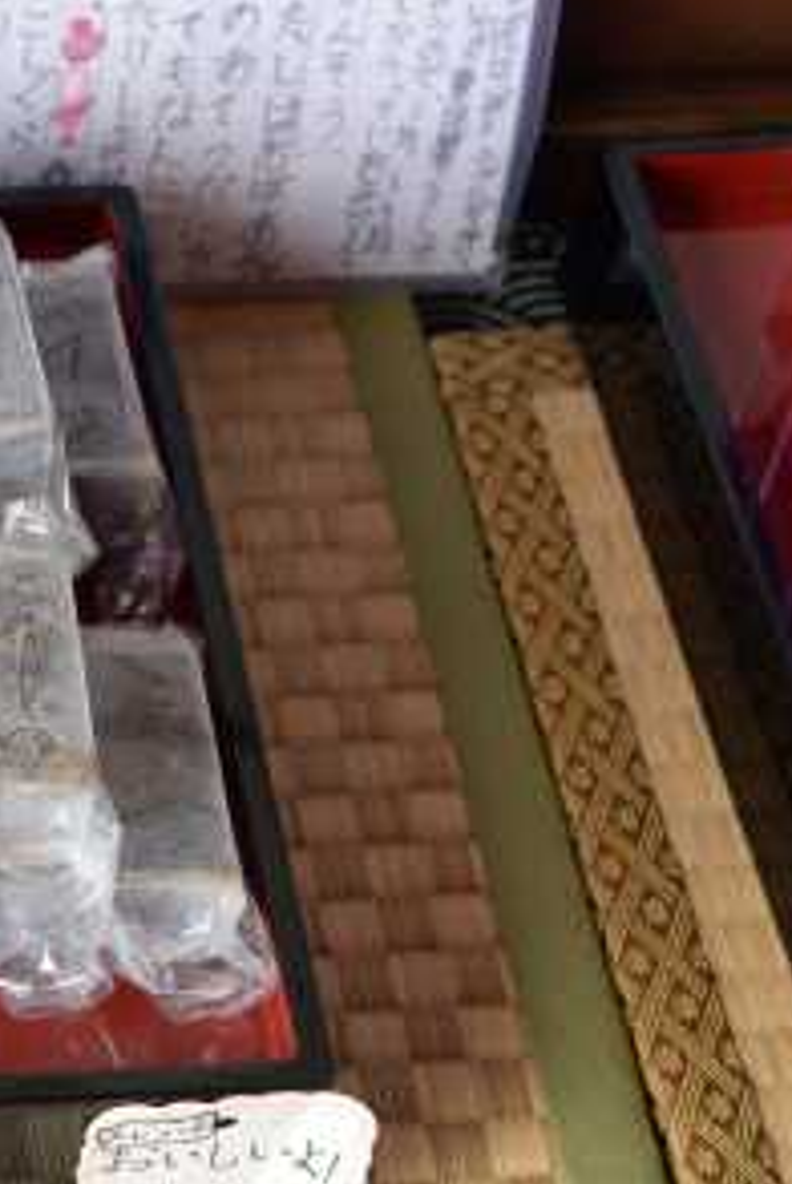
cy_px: 467
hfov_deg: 11.4
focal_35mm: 114
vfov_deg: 17.9
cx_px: -485
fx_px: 3753
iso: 800
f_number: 8
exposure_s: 1/250
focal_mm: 44
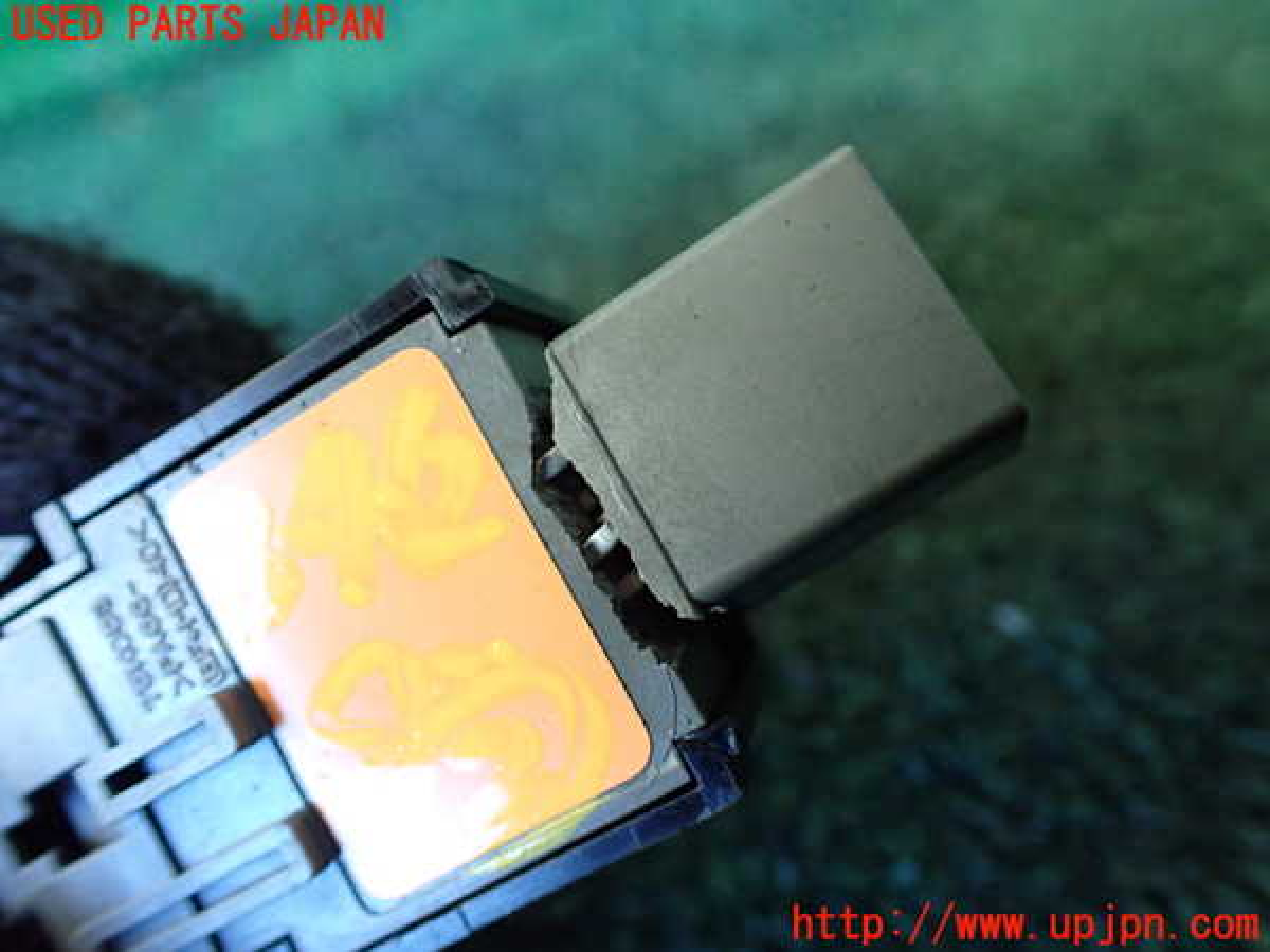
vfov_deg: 46.8
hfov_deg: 60.0
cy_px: 476
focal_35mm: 30
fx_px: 1101
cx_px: 635
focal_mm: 5.4
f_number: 2.3
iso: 640
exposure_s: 1/125
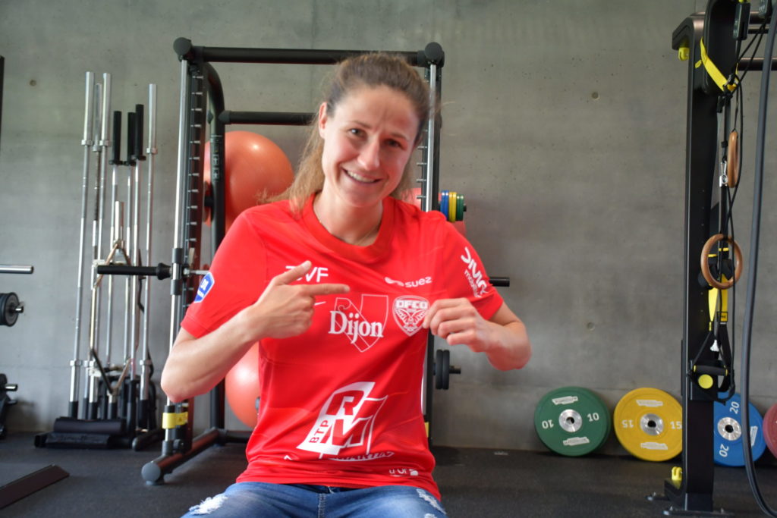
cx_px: 388
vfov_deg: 33.4
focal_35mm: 40
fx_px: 863
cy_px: 259
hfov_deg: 48.5
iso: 900
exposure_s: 1/125
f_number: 4
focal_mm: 27
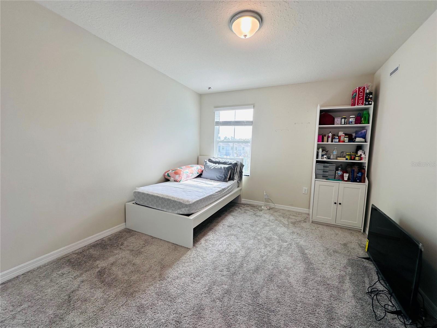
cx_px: 218
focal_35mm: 14
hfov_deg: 102.1
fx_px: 177
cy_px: 164
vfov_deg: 85.7
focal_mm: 2.22
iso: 50
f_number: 2.2
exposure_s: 1/120
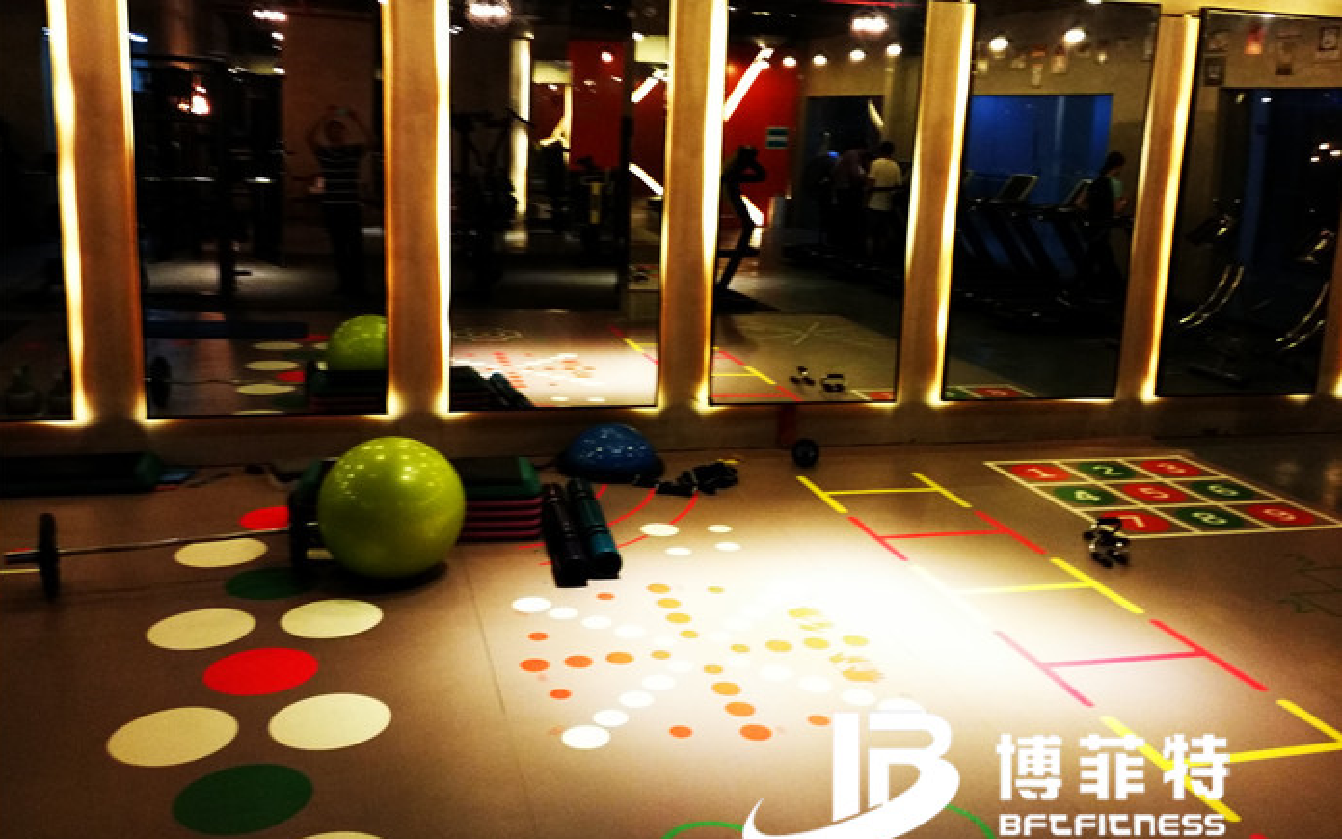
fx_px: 1170
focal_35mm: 32
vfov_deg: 39.4
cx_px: 669
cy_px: 364
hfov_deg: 59.7
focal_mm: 4.12
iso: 562
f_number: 2
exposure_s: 1/25
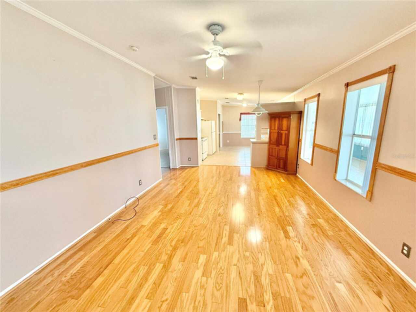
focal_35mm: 14
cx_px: 208
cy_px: 156
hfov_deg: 102.1
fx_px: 168
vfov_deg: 85.7
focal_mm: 2.22
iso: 400
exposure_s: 1/60
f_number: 2.2
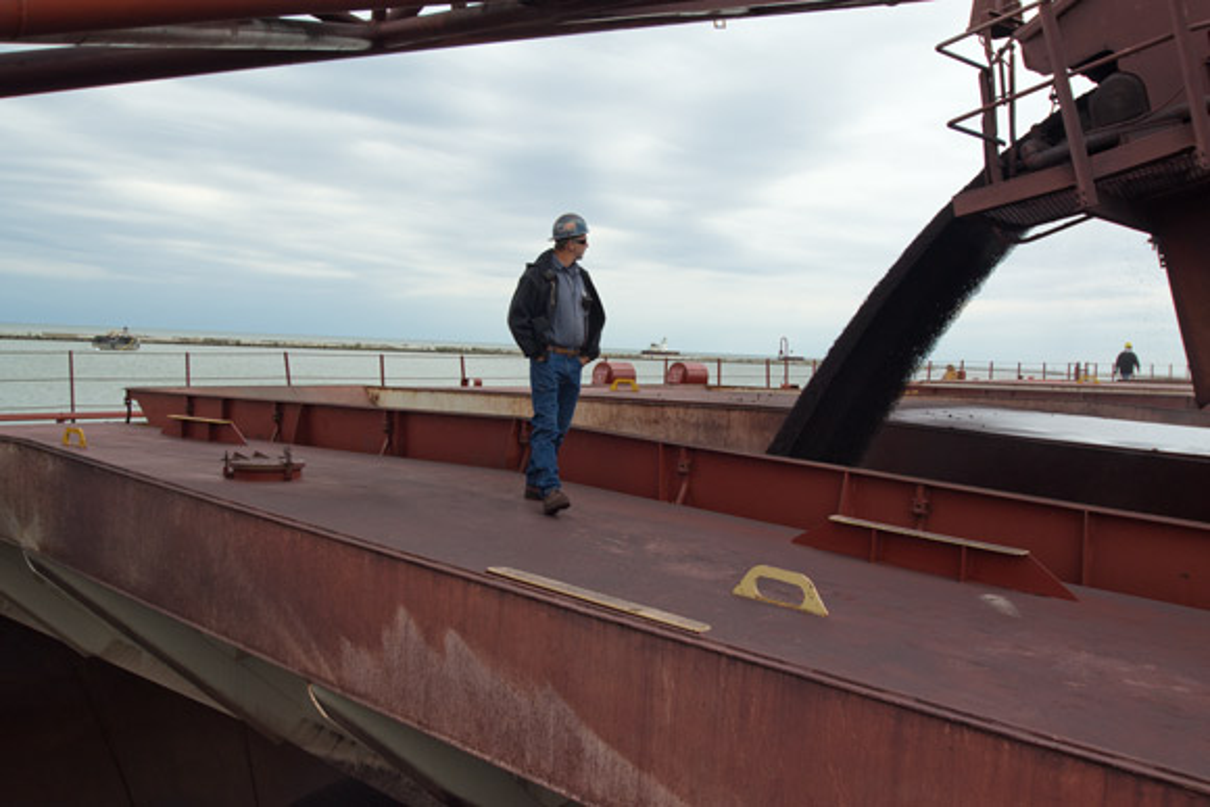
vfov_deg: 36.9
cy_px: 404
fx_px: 1210
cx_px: 605
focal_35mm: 36
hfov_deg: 53.1
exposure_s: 1/320
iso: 200
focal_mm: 24
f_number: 7.1
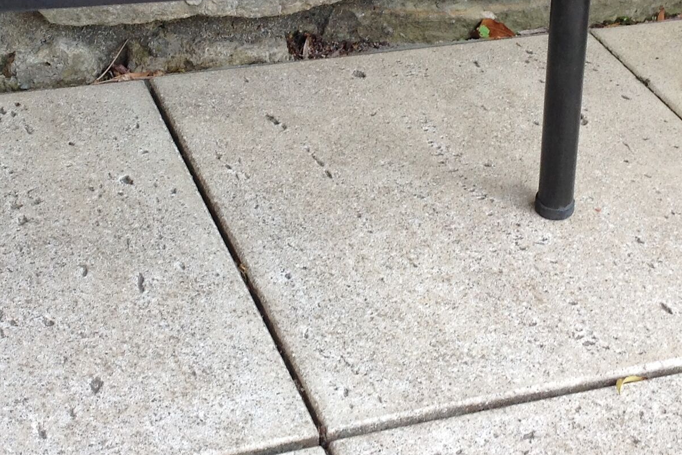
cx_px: 290
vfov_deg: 17.1
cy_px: 74
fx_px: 1496
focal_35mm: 79
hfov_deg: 25.6
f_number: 2.4
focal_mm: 4.28
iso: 50
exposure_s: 1/60
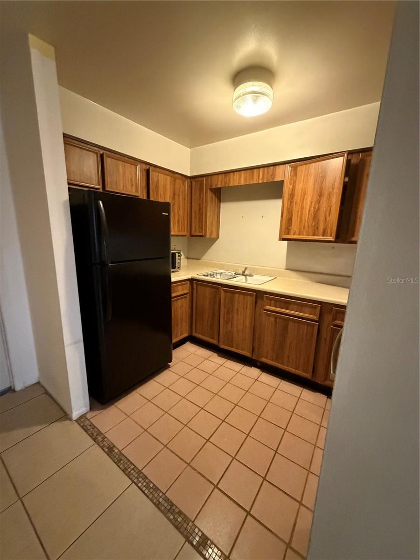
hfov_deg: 85.7
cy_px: 280
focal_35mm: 14
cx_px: 210
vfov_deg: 102.1
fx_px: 226
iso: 1250
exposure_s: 1/59
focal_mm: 2.22
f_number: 2.2
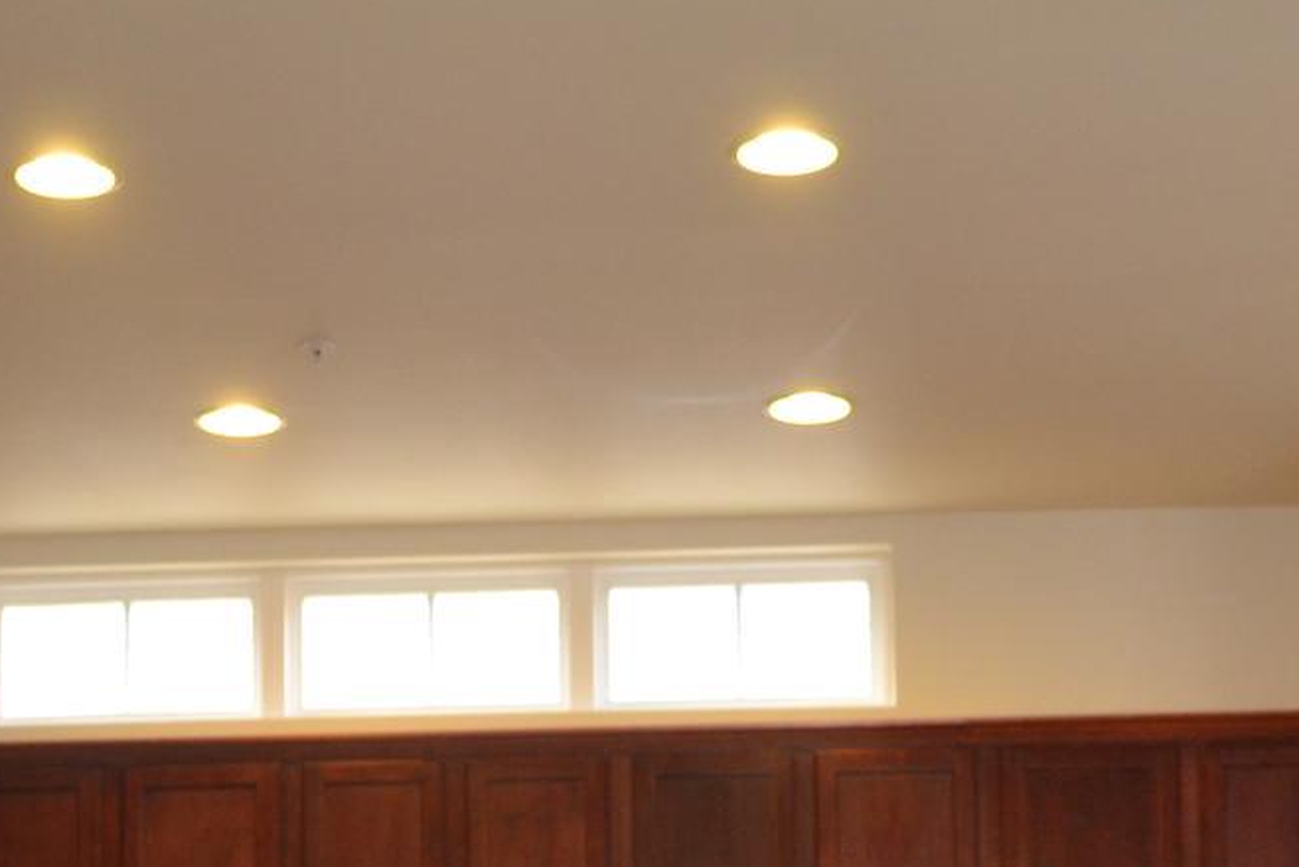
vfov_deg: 15.3
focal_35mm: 84
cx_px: 636
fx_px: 3031
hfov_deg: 24.2
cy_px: 1212
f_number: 3.5
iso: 560
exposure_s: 1/60
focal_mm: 18
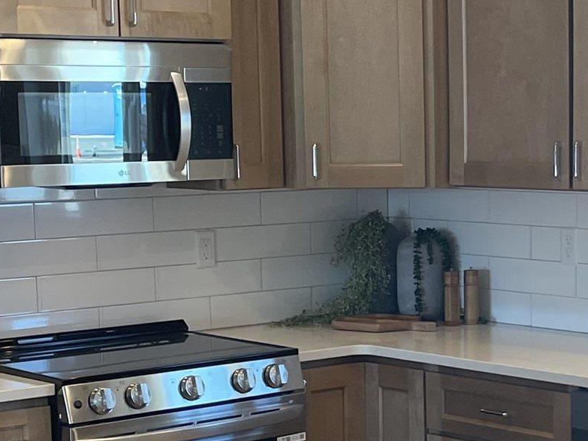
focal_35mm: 102
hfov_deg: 19.1
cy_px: 349
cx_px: 476
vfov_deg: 14.4
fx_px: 1732
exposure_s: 1/120
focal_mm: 4.2
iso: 100
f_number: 1.6
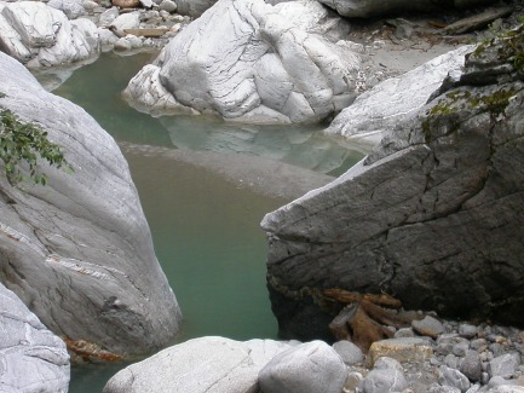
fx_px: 3074
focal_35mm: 203
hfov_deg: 9.7
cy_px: 106
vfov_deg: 7.3
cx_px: 311
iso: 100
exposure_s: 1/93.8
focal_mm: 22.9
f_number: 4.2
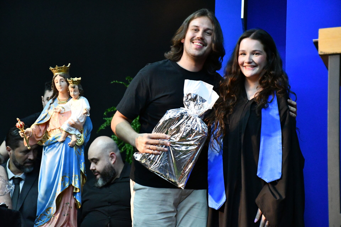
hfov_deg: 21.9
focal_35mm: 93
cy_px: 114
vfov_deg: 14.7
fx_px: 881
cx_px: 170
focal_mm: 62
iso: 10000
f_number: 5
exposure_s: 1/125
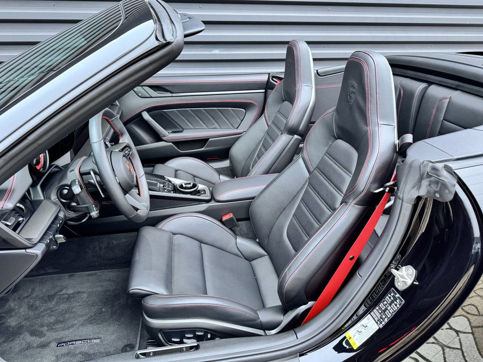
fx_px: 335
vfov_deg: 56.8
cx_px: 242
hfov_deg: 71.6
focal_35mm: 24
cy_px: 181
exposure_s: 1/60
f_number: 1.78
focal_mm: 6.76
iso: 320
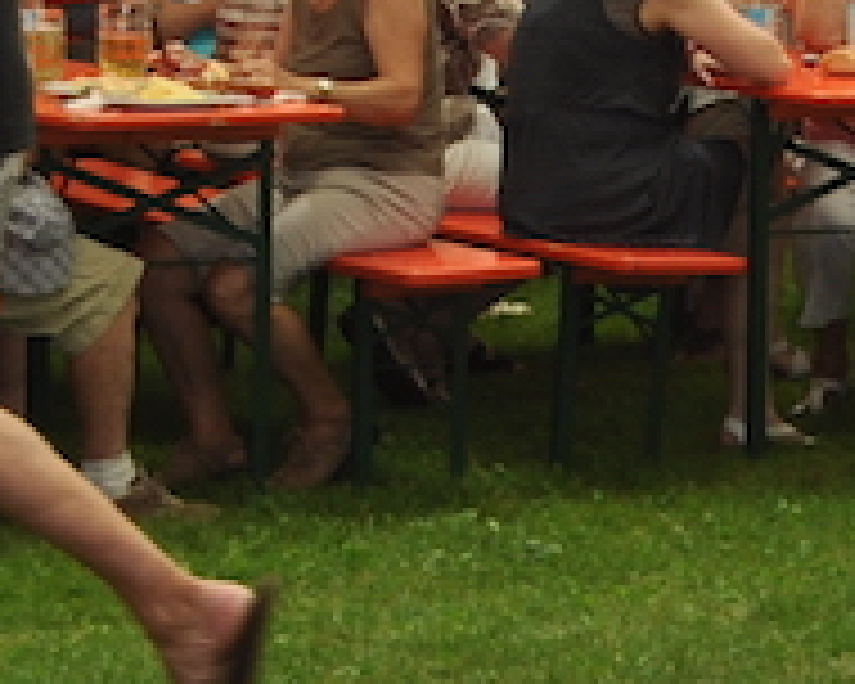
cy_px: -477
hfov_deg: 7.7
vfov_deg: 6.7
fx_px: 5744
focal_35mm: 227
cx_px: 2259
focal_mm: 24
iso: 200
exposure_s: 1/200
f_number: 9
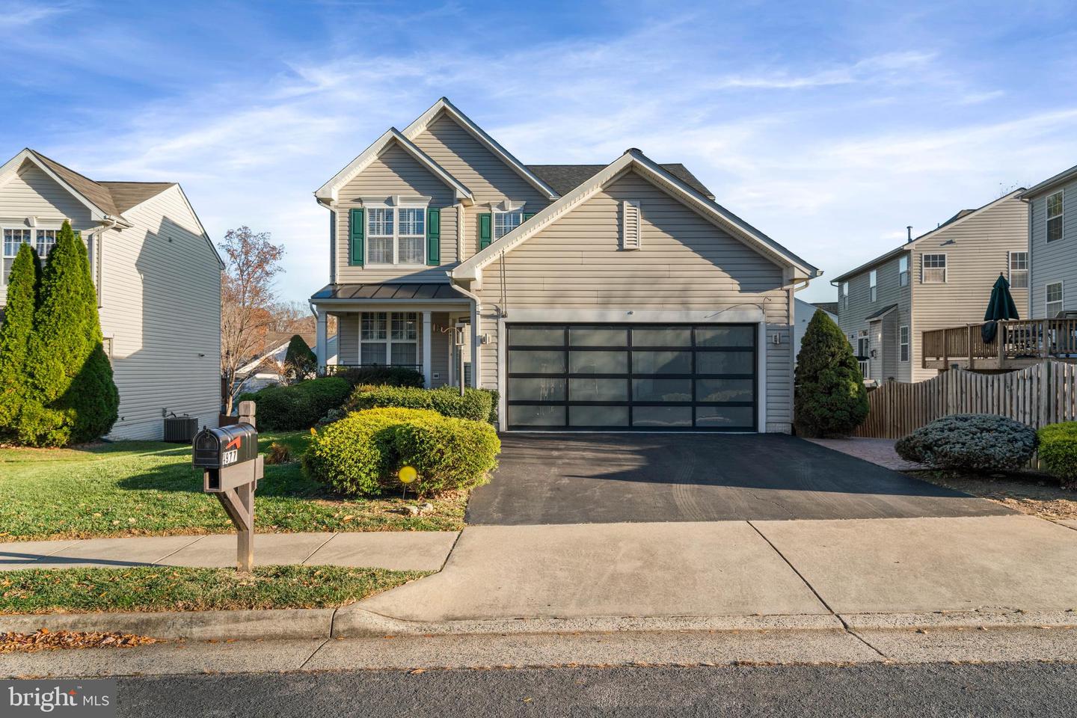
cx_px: 538
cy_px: 359
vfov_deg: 55.1
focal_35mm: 23
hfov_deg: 76.1
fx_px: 688
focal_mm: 23
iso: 640
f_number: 9
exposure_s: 1/160
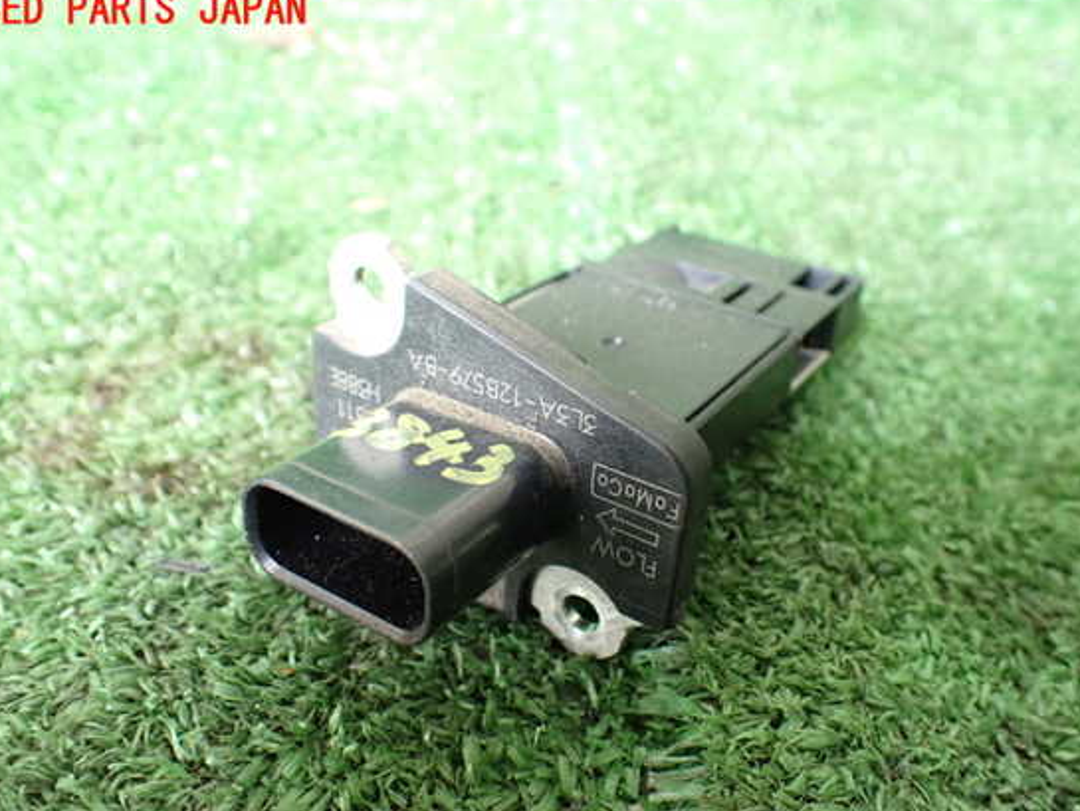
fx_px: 1030
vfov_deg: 42.9
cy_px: 432
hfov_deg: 55.3
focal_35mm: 33
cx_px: 541
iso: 800
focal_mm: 5.4
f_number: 2.3
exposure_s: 1/80
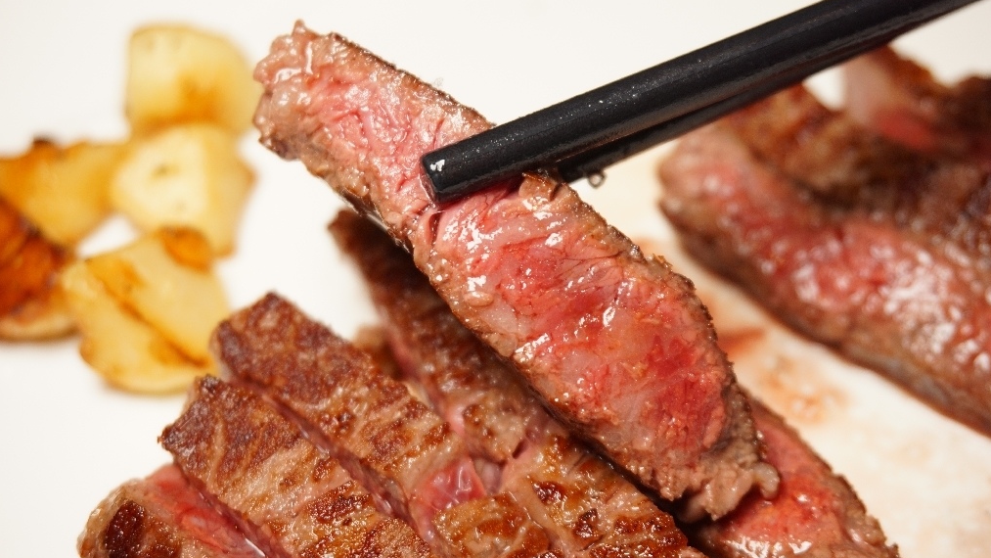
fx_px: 1419
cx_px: 500
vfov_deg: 22.2
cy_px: 279
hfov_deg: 38.5
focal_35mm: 54
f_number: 5
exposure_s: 1/60
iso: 400
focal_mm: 34
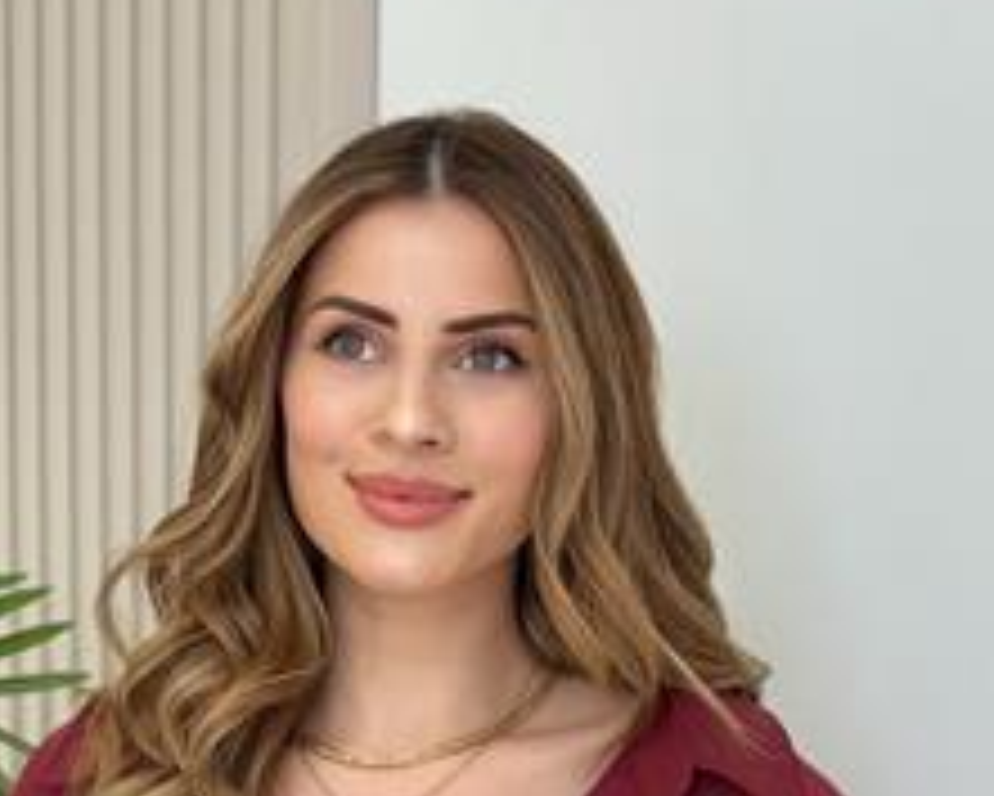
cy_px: 1136
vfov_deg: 13.0
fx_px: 3326
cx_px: 459
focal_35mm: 113
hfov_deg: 17.0
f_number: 1.78
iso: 80
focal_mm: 6.86
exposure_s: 1/221
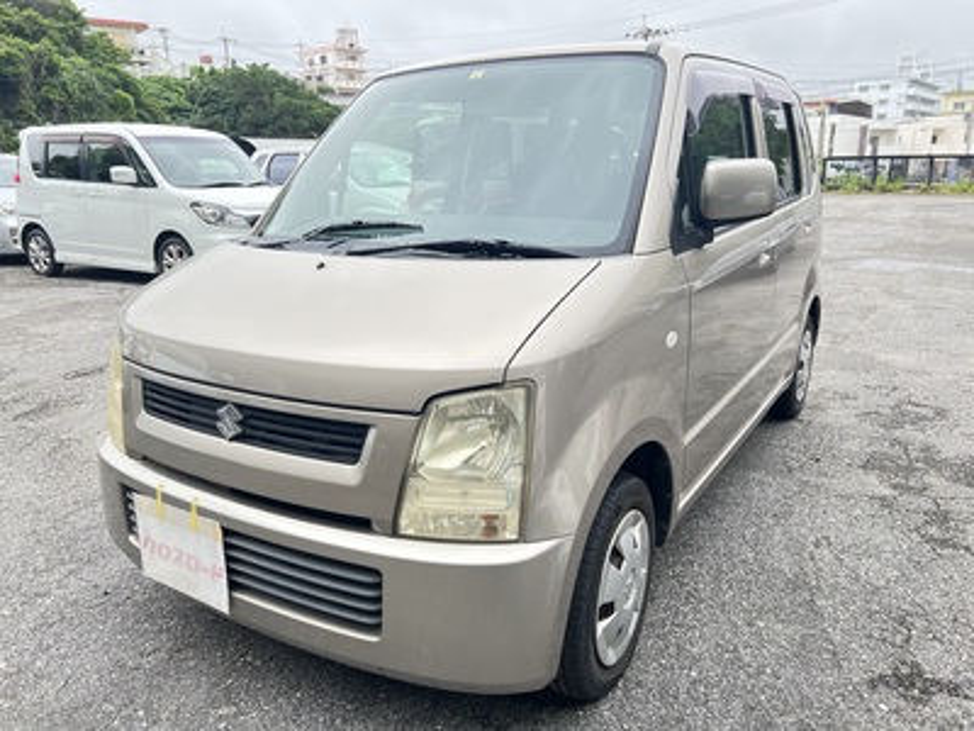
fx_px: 732
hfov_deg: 67.3
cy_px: 366
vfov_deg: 53.1
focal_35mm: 26
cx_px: 487
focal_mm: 5.7
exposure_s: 1/163
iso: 64
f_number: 1.5
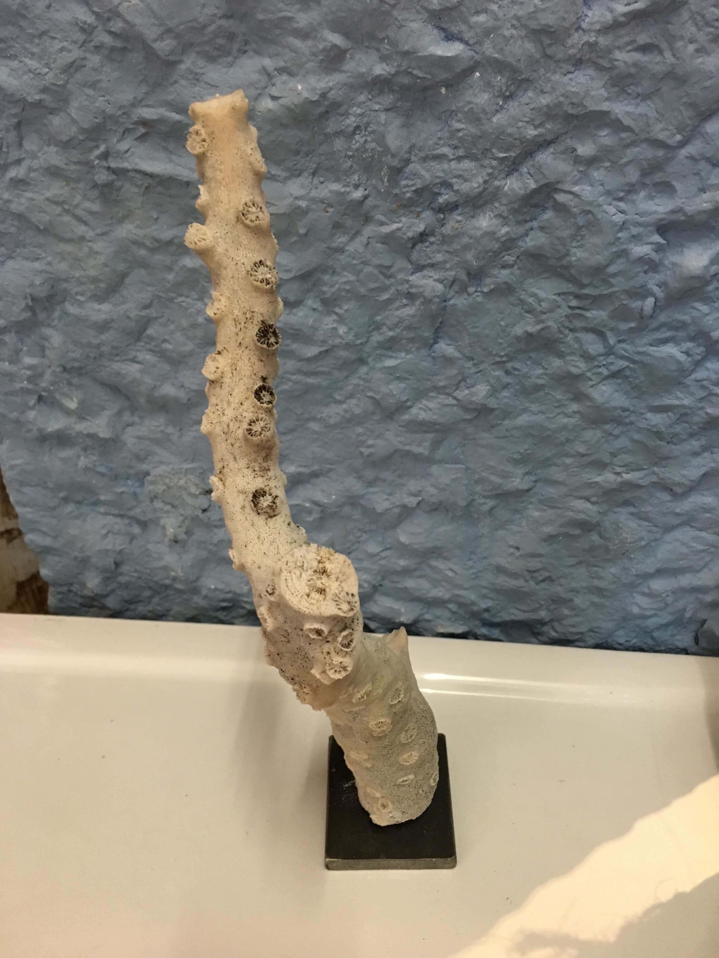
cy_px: 479
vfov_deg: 61.7
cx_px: 360
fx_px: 803
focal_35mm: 29
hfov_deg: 48.2
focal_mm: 4.15
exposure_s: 1/17
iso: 200
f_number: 2.2
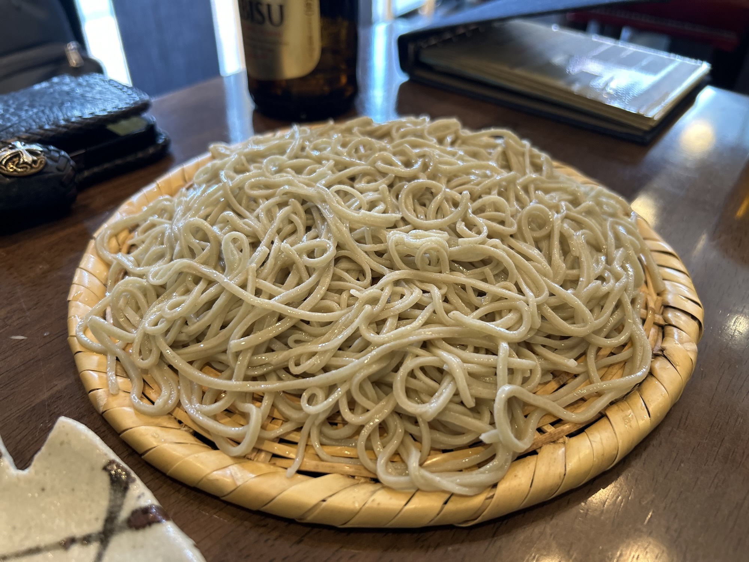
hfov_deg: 67.3
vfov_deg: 53.1
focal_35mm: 26
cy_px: 281
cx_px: 374
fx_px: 563
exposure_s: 1/50
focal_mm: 5.7
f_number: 1.5
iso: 125
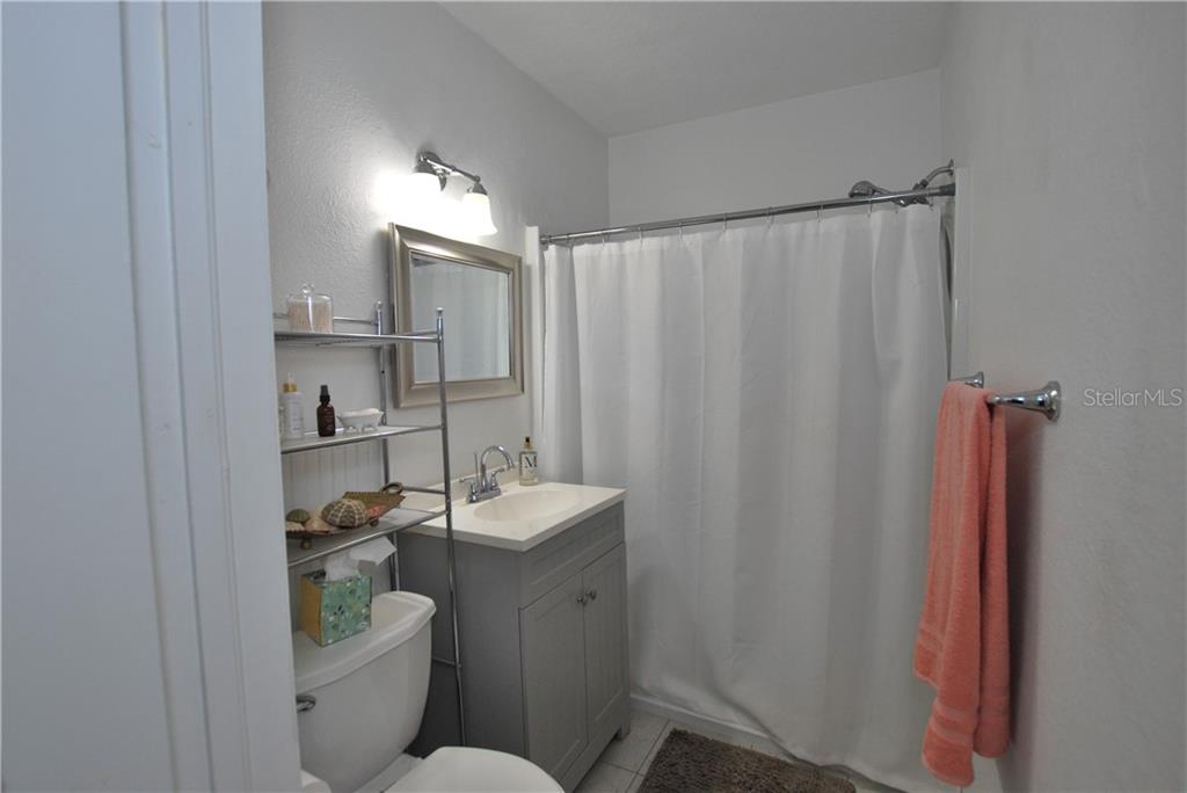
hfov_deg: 94.9
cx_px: 594
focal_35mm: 16
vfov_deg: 72.1
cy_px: 396
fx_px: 544
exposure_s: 1/80
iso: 200
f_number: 4.5
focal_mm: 11
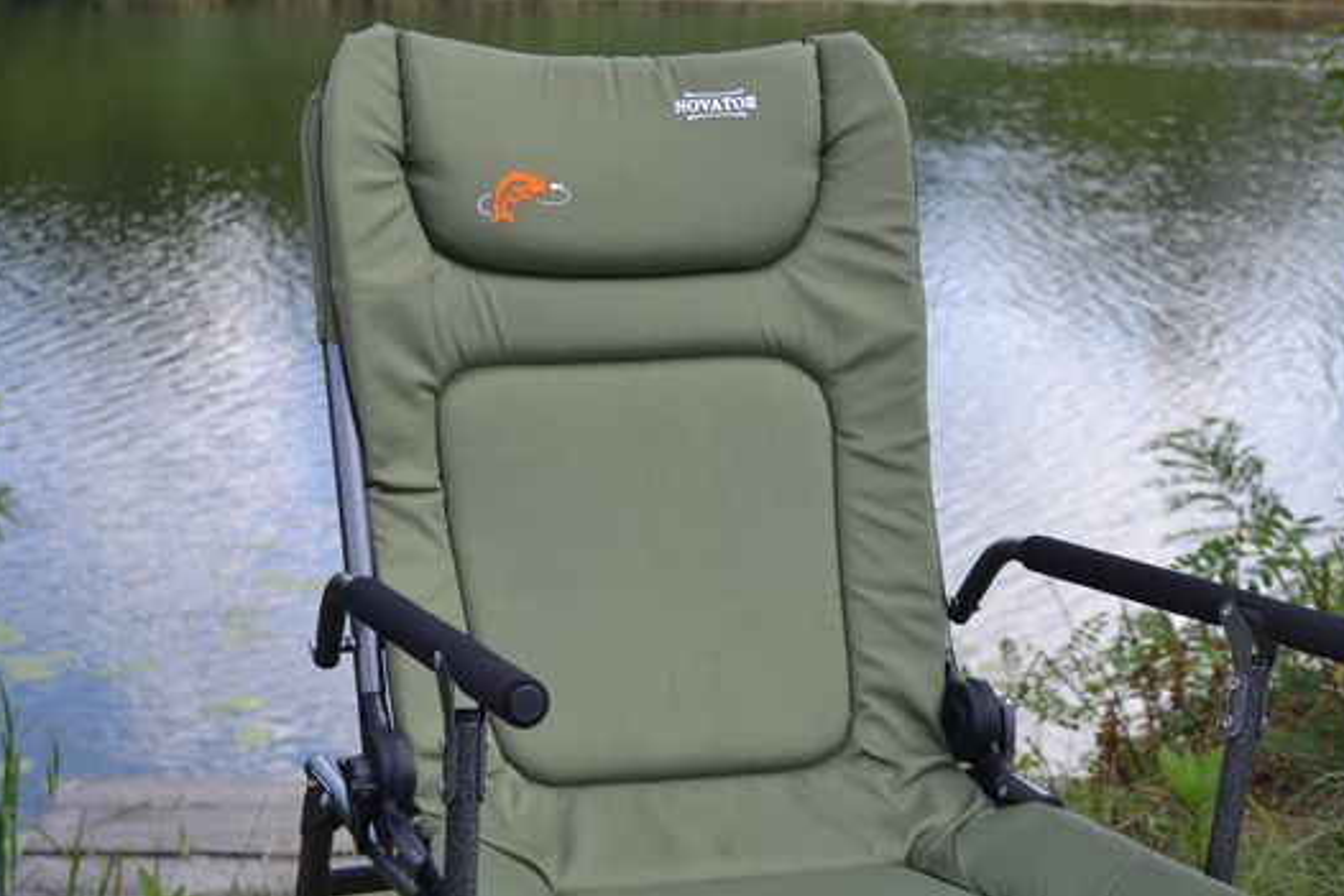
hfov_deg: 30.9
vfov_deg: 20.9
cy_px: 406
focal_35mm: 65
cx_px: 751
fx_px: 2427
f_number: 6.3
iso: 100
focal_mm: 38
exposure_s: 1/160
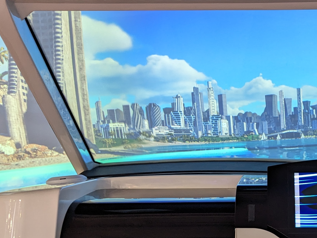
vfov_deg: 22.2
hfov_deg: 28.2
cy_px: 156
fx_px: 604
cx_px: 292
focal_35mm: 66
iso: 98
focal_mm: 4.38
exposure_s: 1/24
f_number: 1.73
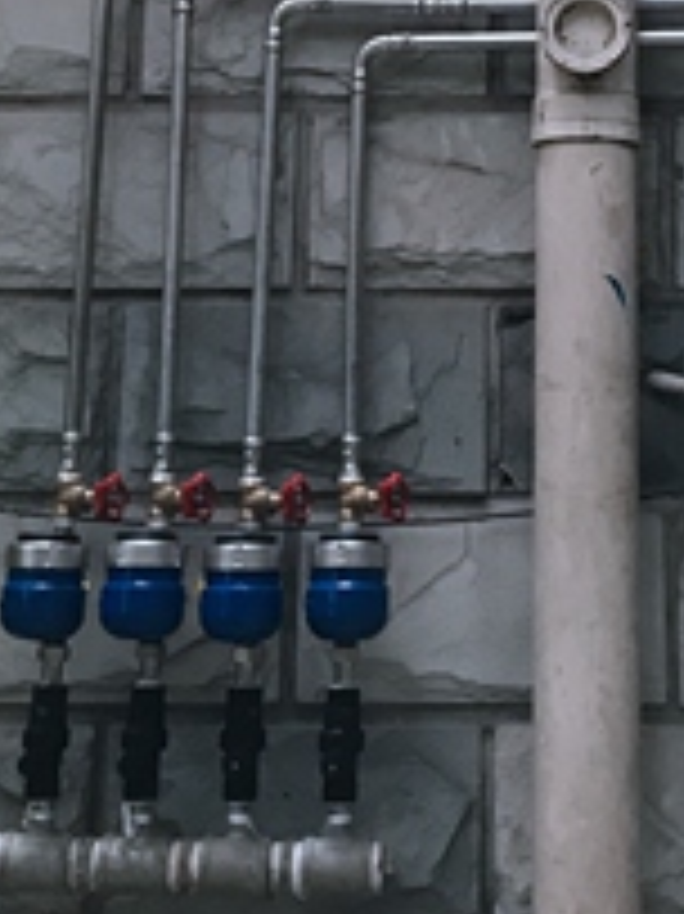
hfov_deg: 18.2
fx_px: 2110
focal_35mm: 80
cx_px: 560
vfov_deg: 23.5
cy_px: 23
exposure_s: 1/17
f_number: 1.8
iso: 80
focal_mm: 3.99
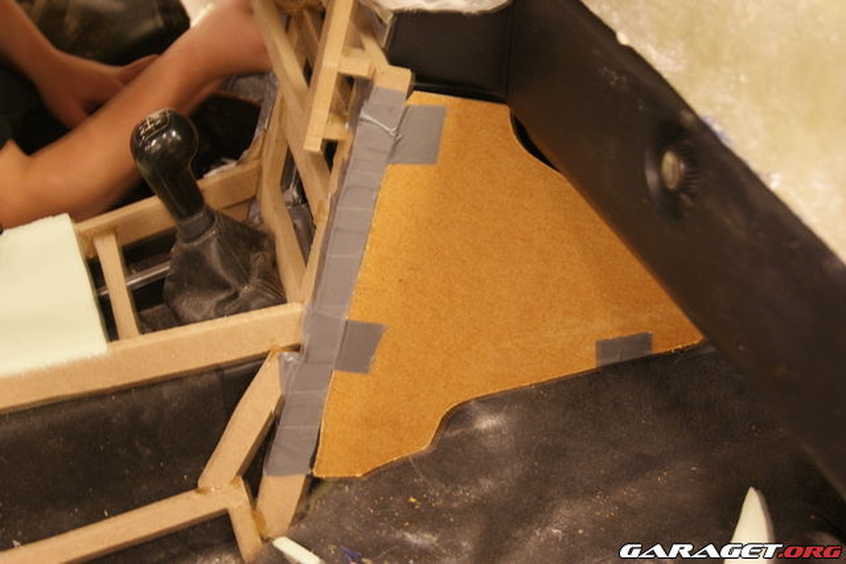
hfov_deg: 29.9
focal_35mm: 68
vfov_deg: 20.2
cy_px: 282
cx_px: 423
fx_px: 1587
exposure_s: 1/4
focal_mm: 45
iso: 400
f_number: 5.6
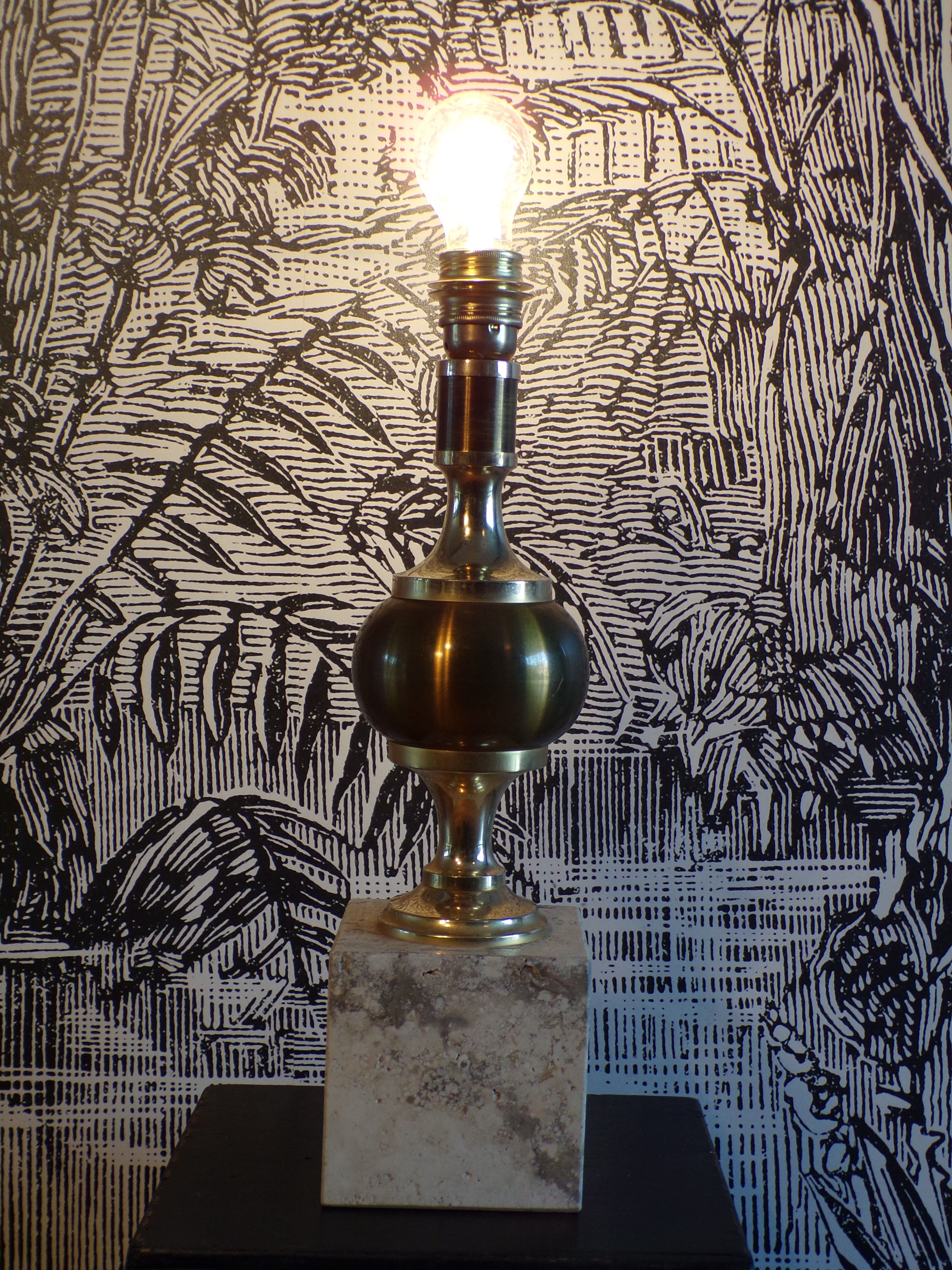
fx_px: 1797
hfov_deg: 29.7
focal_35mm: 49
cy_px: 635
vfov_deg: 38.9
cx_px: 476
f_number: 3.5
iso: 125
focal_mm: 8.7
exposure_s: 1/34
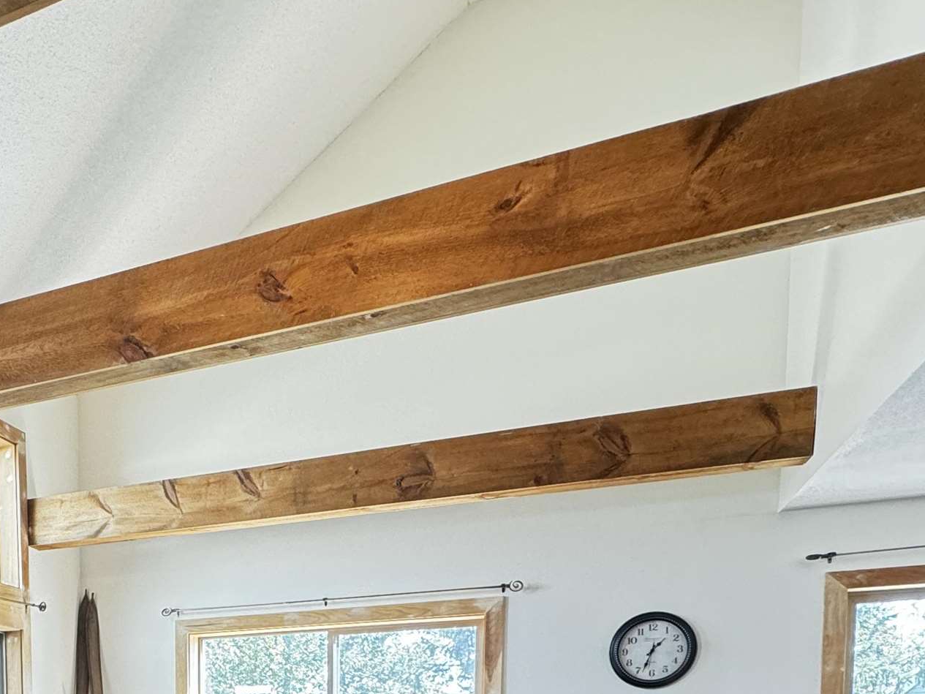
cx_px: 100
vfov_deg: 34.4
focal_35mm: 34
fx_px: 909
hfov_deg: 48.5
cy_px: 813
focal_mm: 2.22
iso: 250
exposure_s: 1/60
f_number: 2.2
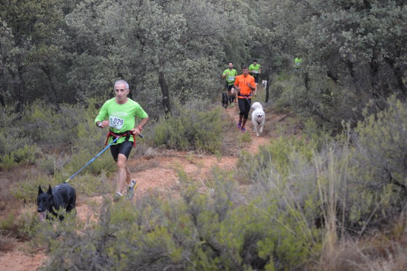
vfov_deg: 13.0
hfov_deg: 19.5
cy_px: 136
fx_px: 1187
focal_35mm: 105
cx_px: 204
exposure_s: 1/800
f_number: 4.2
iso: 800
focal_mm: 70
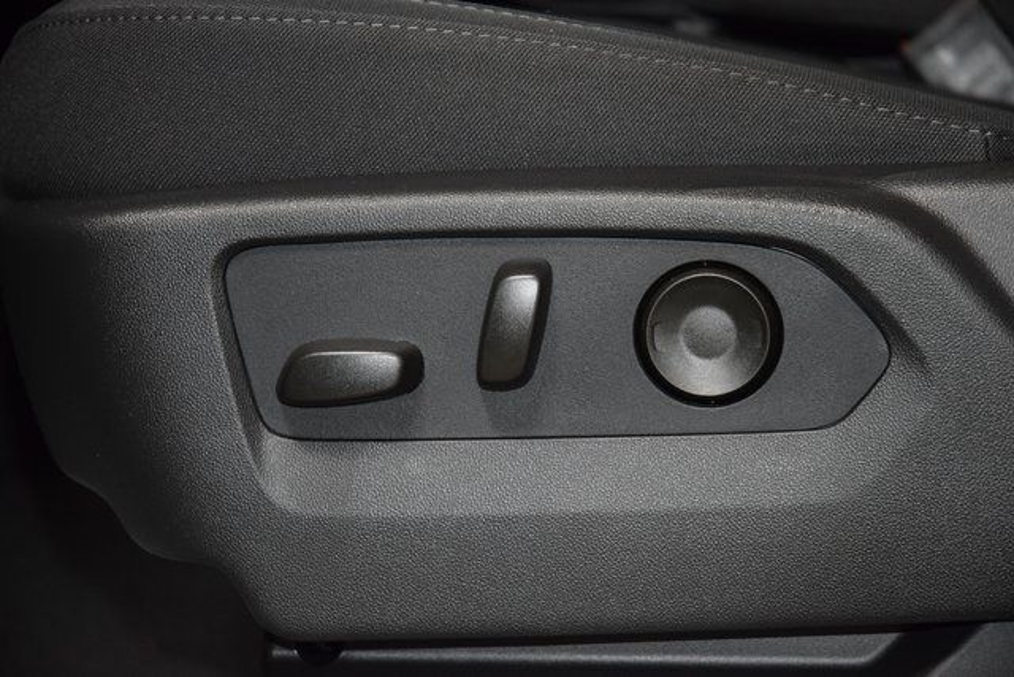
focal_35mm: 105
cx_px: 507
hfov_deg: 19.5
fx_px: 2958
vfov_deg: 13.0
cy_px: 338
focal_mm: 70
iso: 2500
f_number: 4.5
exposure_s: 1/60
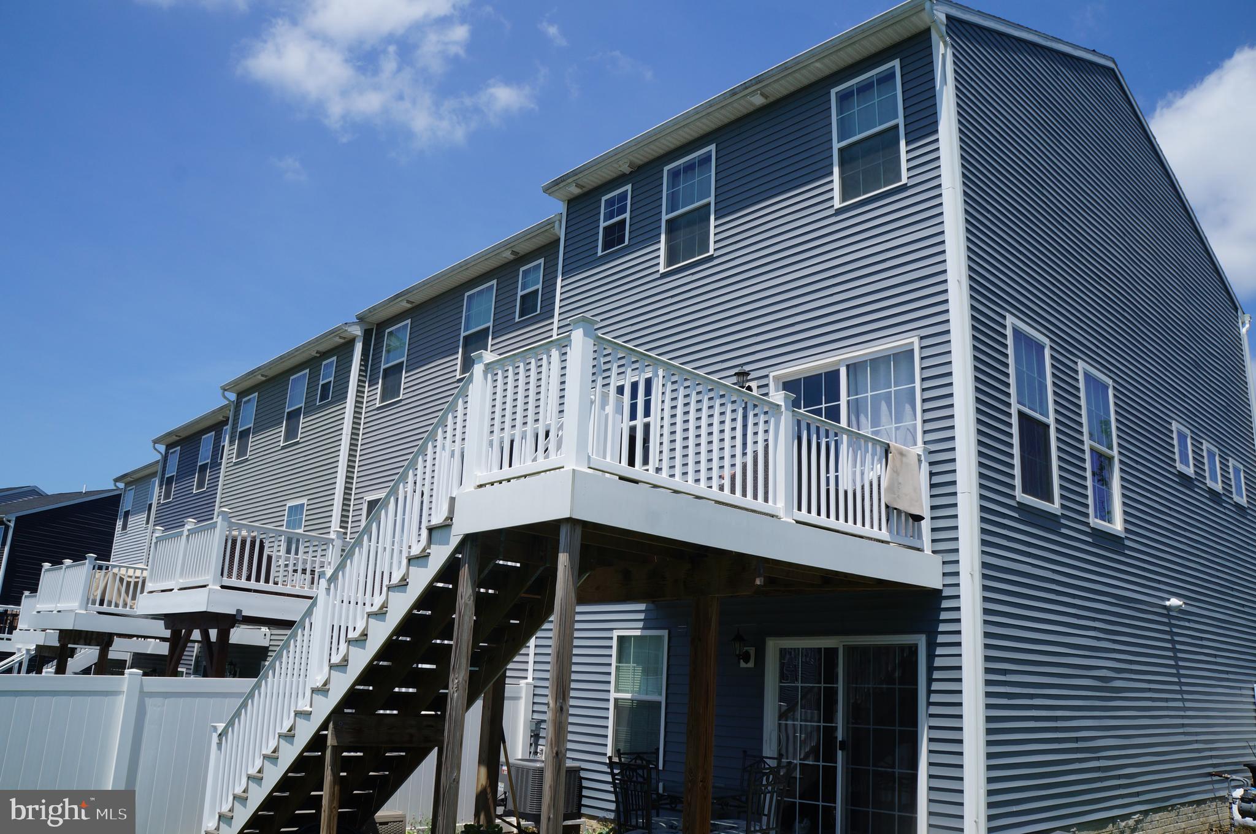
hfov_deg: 67.4
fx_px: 941
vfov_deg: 47.8
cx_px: 628
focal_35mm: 27
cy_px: 417
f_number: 13
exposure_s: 1/320
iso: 200
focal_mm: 18
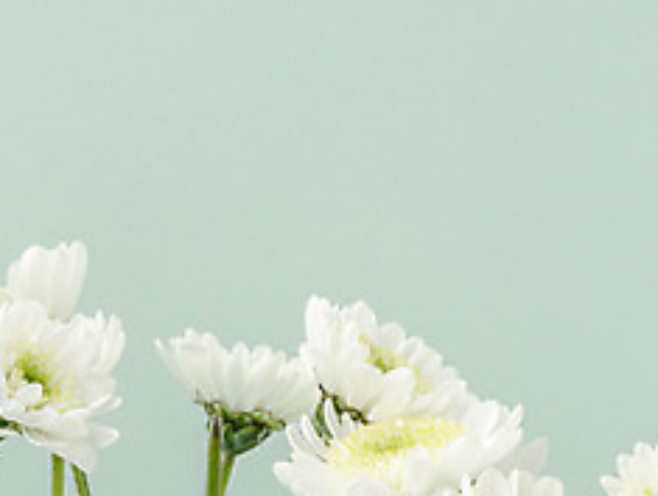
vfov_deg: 5.8
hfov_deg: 7.7
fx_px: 4893
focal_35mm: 257
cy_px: 291
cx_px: 80
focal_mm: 105
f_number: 18
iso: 100
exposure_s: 1/125
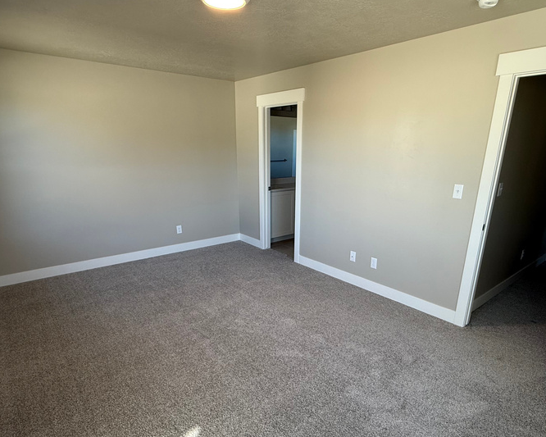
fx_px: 339
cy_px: 253
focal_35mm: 21
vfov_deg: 65.2
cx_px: 284
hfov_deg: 77.6
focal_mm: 2.22
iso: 80
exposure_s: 1/120
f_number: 2.2
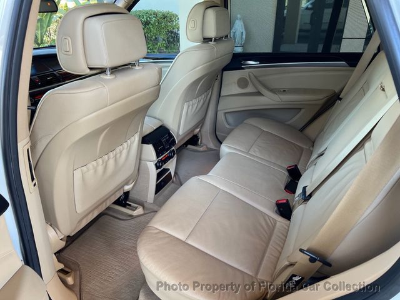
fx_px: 300
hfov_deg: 67.3
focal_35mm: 26
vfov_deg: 53.1
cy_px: 150
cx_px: 200
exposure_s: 1/121
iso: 125
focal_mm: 5.7
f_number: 1.5
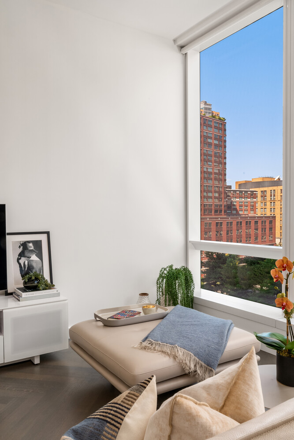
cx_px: 147
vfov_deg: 61.9
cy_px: 220
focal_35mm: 30
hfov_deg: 43.6
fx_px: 367
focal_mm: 30
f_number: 22
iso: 1000
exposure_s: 1/8
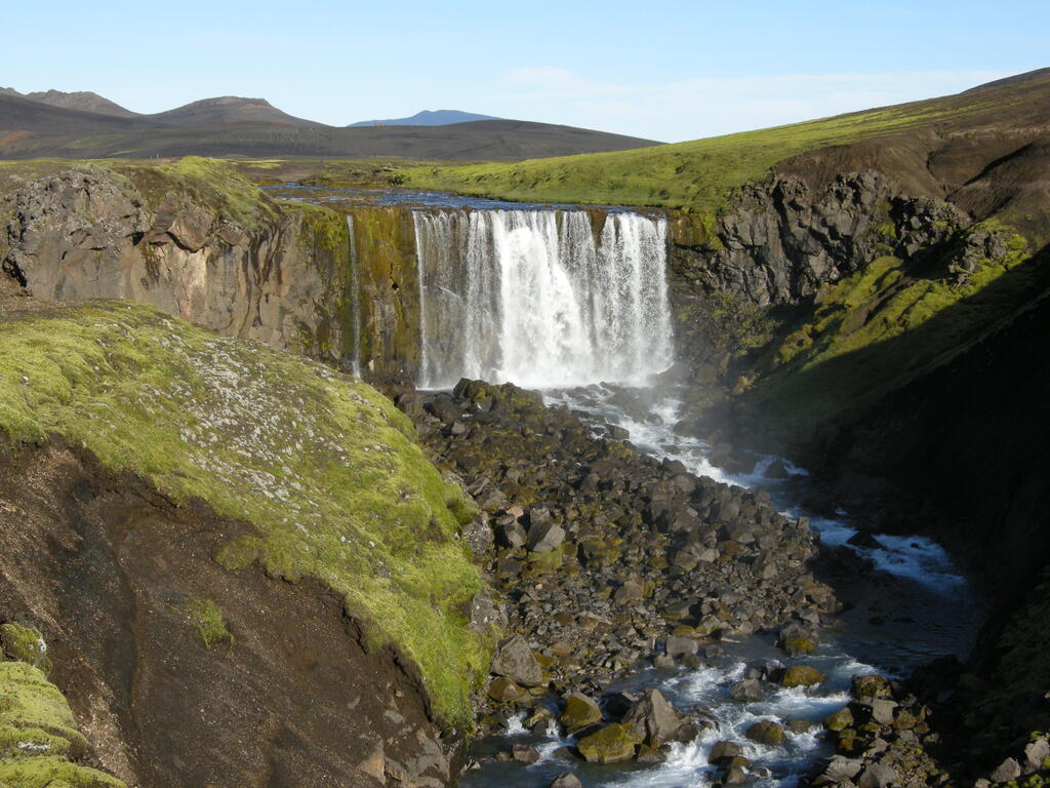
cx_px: 525
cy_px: 394
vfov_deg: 24.4
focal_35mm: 60
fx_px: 1820
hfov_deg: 32.2
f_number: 6.1
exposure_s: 1/285
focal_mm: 12.9
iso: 100
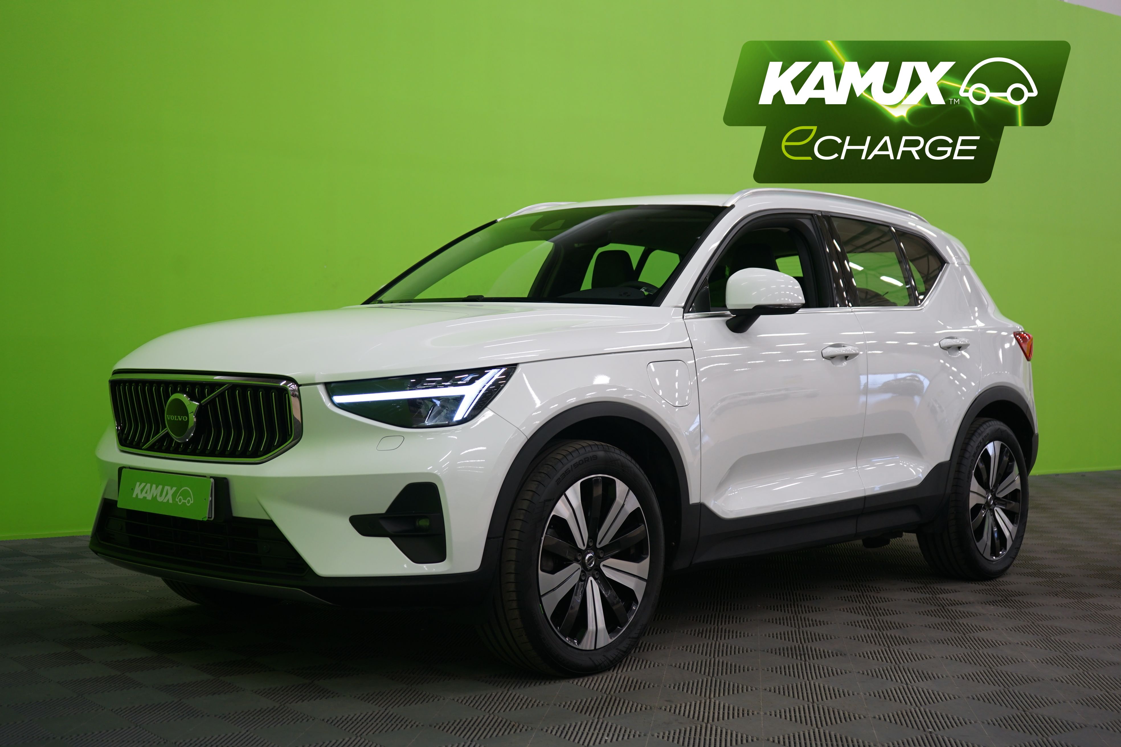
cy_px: 374
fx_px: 1401
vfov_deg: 29.9
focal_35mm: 45
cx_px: 560
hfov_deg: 43.6
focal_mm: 45
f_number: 4.5
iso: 400
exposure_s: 1/15
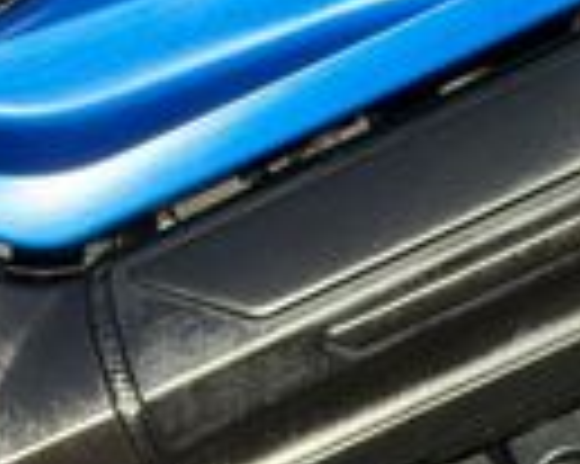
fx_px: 3997
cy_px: 608
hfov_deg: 8.3
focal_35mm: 233
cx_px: 85
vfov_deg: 6.6
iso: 100
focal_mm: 6.76
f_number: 1.78
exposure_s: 1/2208
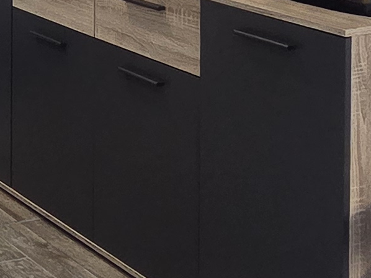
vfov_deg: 15.0
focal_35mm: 87
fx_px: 932
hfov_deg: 19.0
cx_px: -226
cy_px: -205
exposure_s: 1/100
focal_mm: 2.2
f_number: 2.2
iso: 250
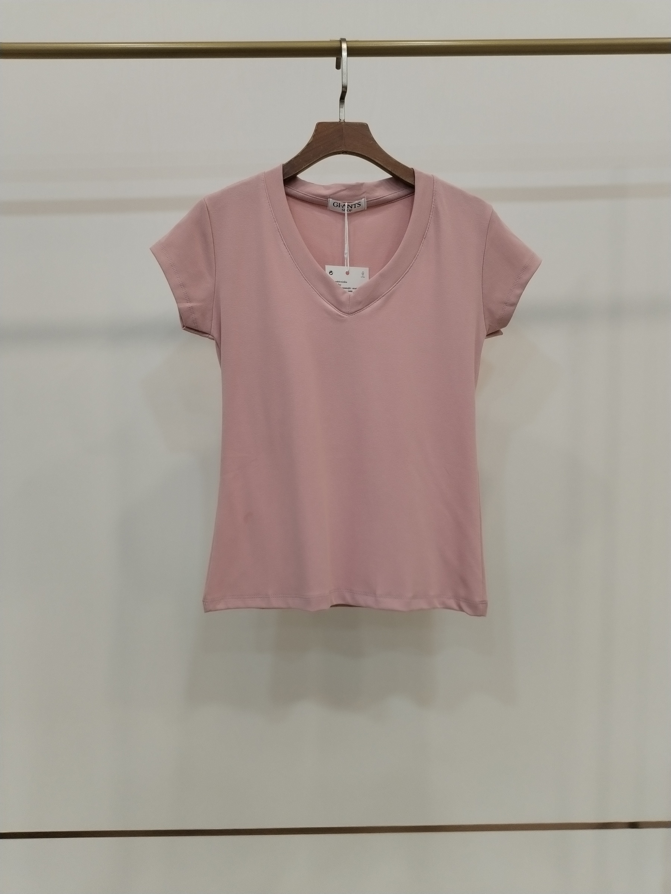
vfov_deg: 61.7
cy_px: 447
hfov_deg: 48.2
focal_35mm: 29
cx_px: 336
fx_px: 750
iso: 209
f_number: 1.8
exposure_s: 1/60
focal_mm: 4.75
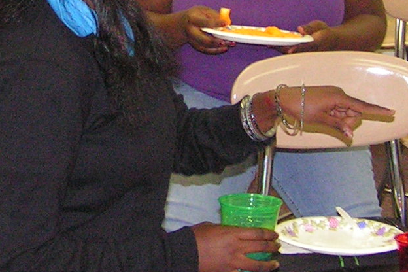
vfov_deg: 9.4
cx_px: 111
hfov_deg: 14.2
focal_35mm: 144
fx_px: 1632
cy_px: -39
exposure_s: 1/40
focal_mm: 6.3
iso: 200
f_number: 2.8
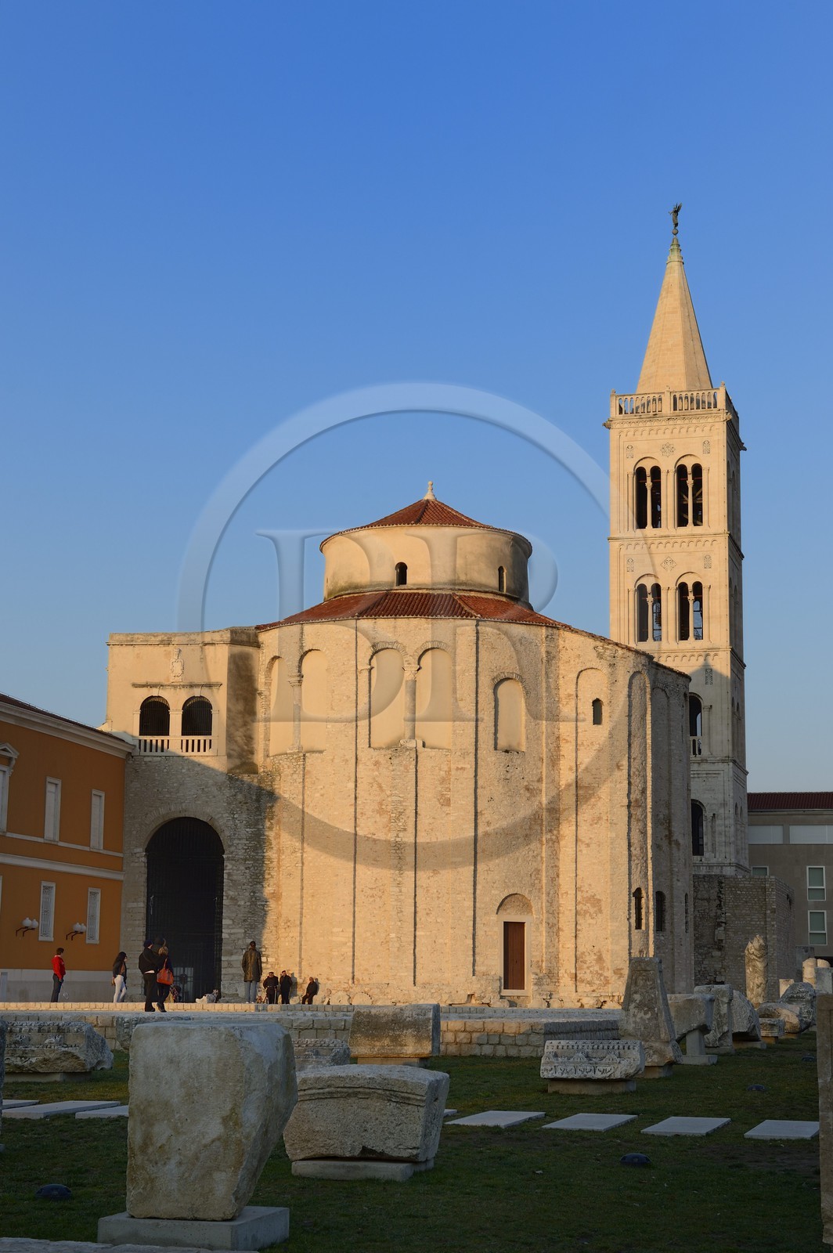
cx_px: 416
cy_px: 626
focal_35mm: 58
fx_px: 2016
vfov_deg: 34.5
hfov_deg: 23.3
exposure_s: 1/160
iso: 200
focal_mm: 58
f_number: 10
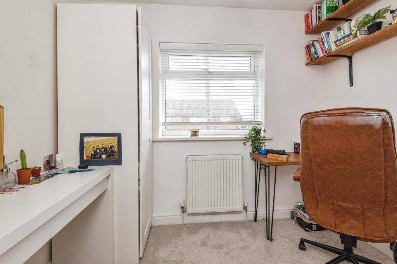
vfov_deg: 73.7
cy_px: 132
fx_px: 176
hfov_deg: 96.8
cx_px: 198
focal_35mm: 16
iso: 320
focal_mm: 16
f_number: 8
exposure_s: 1/50
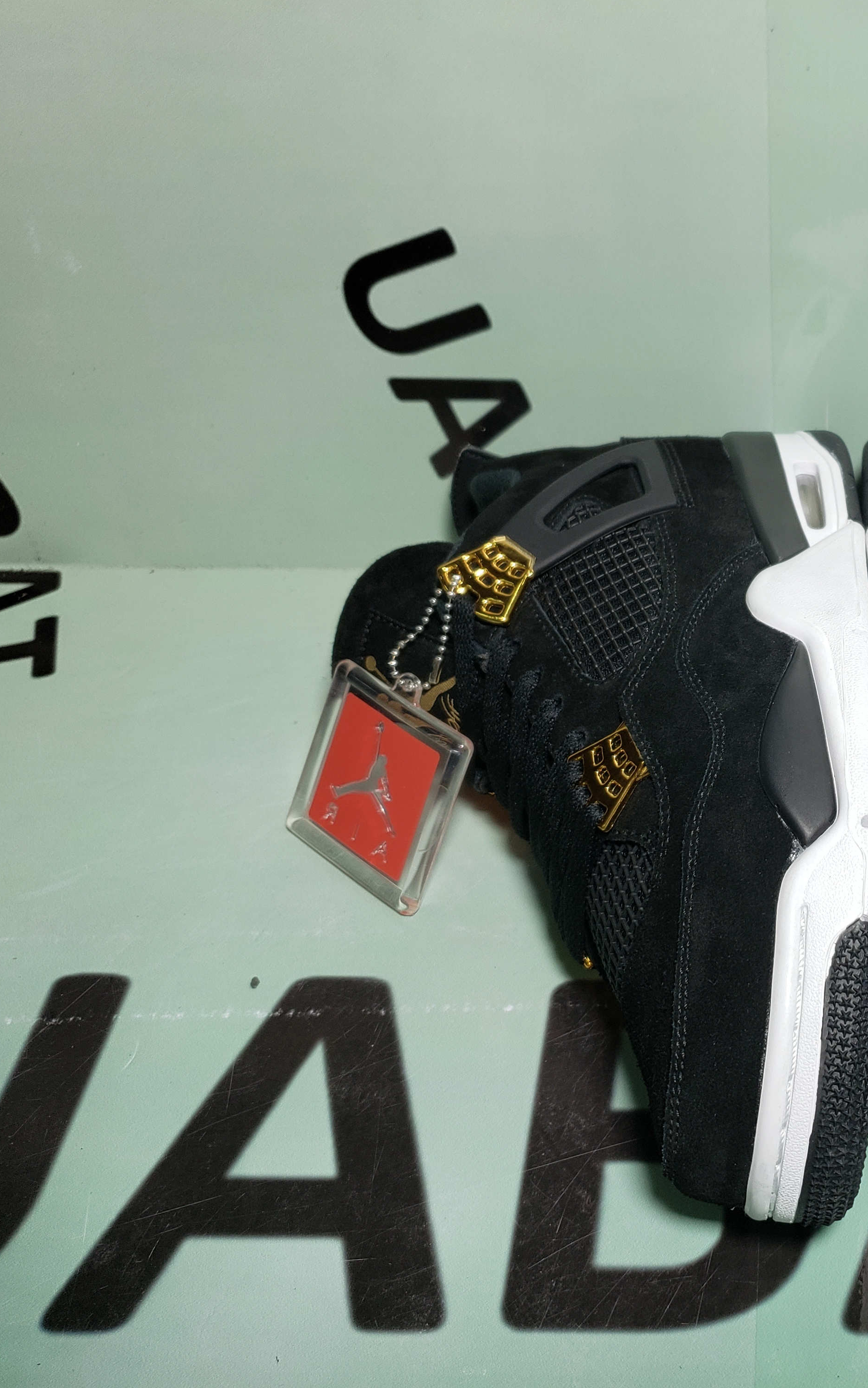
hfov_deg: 31.9
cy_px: 697
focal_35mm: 37
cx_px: 856
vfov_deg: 52.7
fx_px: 1400
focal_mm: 4.3
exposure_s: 1/317
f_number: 1.5
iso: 50
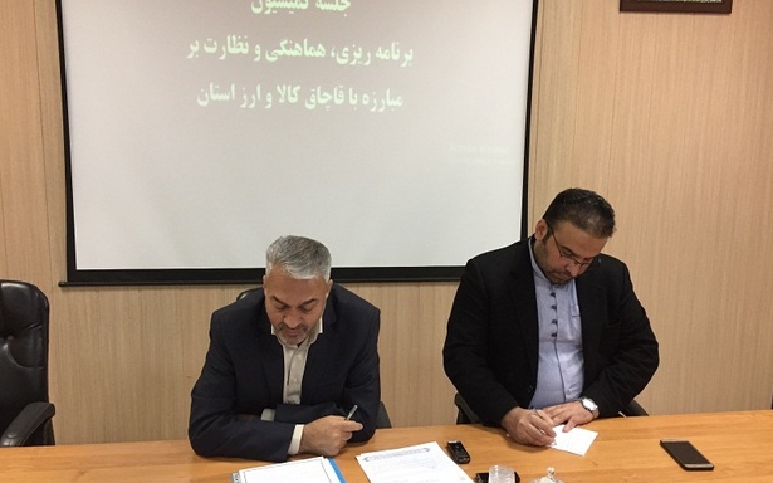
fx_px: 653
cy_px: 230
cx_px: 385
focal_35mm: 31
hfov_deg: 61.2
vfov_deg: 40.6
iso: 200
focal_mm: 4.15
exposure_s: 1/33
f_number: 2.2
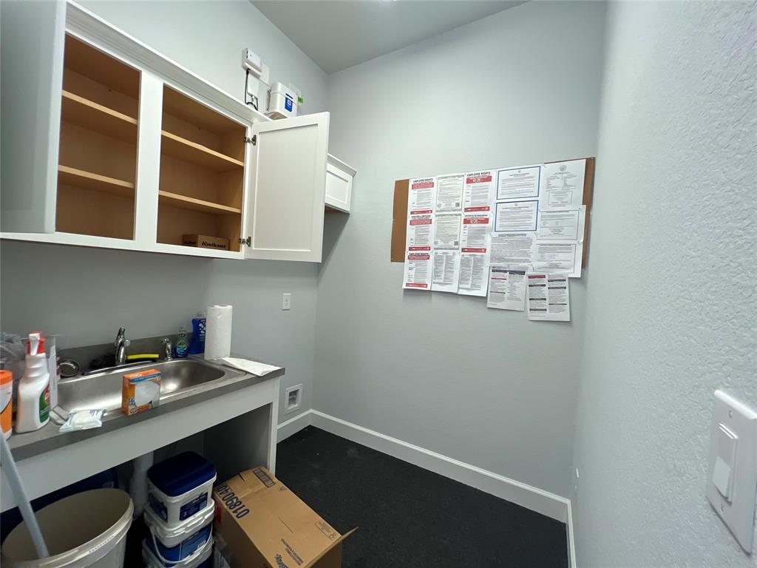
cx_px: 378
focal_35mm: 13
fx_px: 284
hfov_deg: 106.2
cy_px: 284
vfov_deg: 89.9
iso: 100
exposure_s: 1/110
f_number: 1.8
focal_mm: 1.57
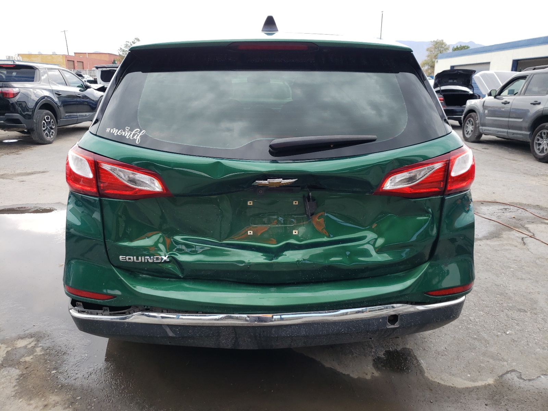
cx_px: 274
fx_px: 412
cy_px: 206
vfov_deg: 53.1
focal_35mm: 26
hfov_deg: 67.3
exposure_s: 1/556
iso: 50
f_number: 1.5
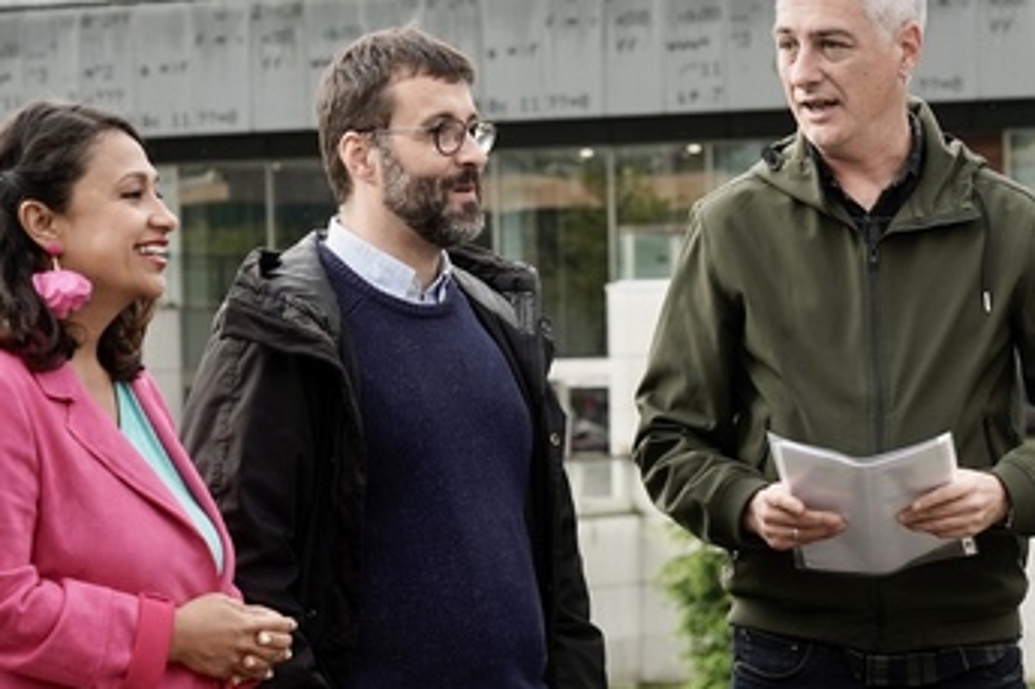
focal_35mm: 171
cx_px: 791
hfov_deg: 12.0
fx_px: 4914
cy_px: 439
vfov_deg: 8.0
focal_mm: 81
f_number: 6.3
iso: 400
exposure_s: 1/400
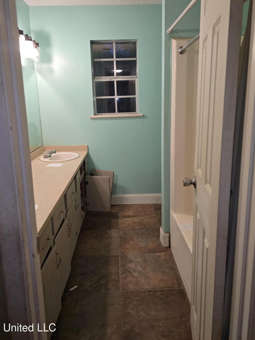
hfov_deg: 53.0
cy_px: 153
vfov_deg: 67.1
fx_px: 255
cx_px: 121
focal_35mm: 26
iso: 400
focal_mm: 6.3
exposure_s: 1/120
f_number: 1.7
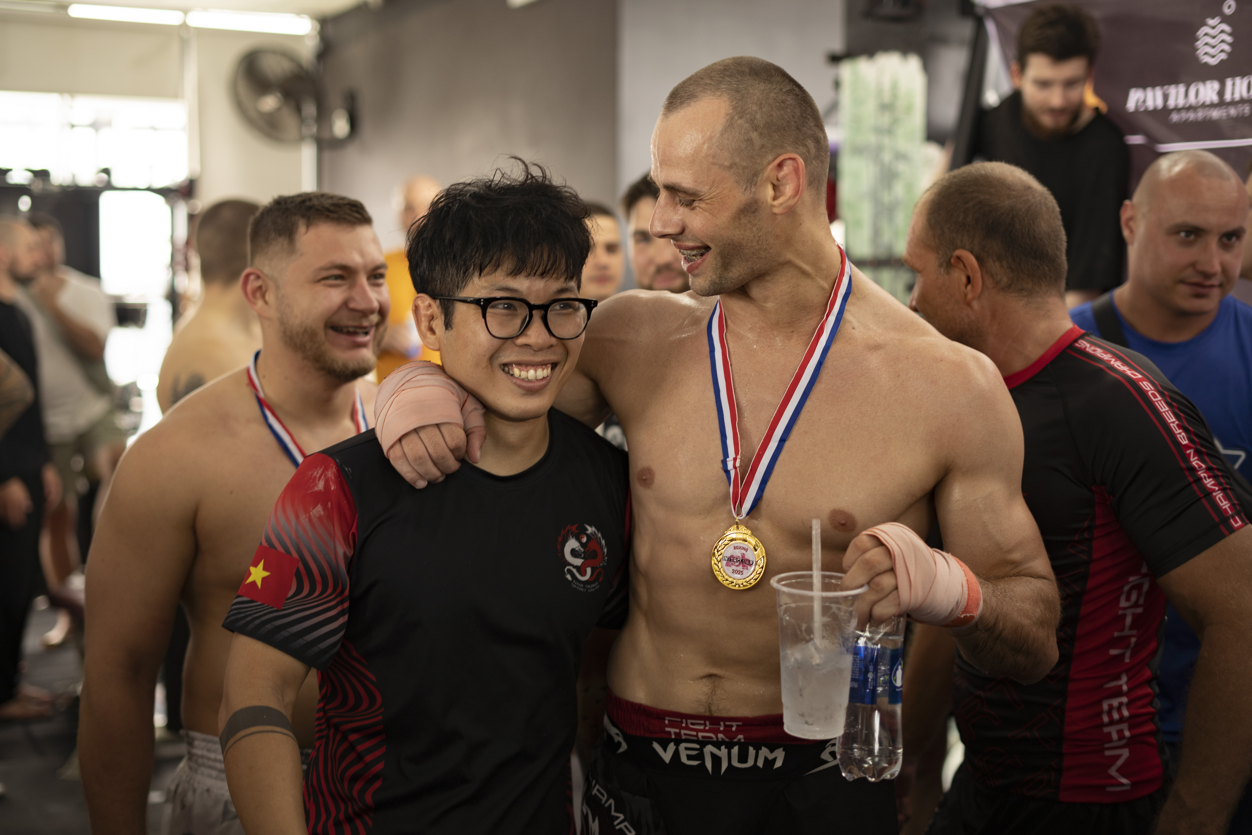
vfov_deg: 27.0
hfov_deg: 39.6
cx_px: 626
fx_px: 1739
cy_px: 418
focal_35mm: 50
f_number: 2.2
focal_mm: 50
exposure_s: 1/200
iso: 250
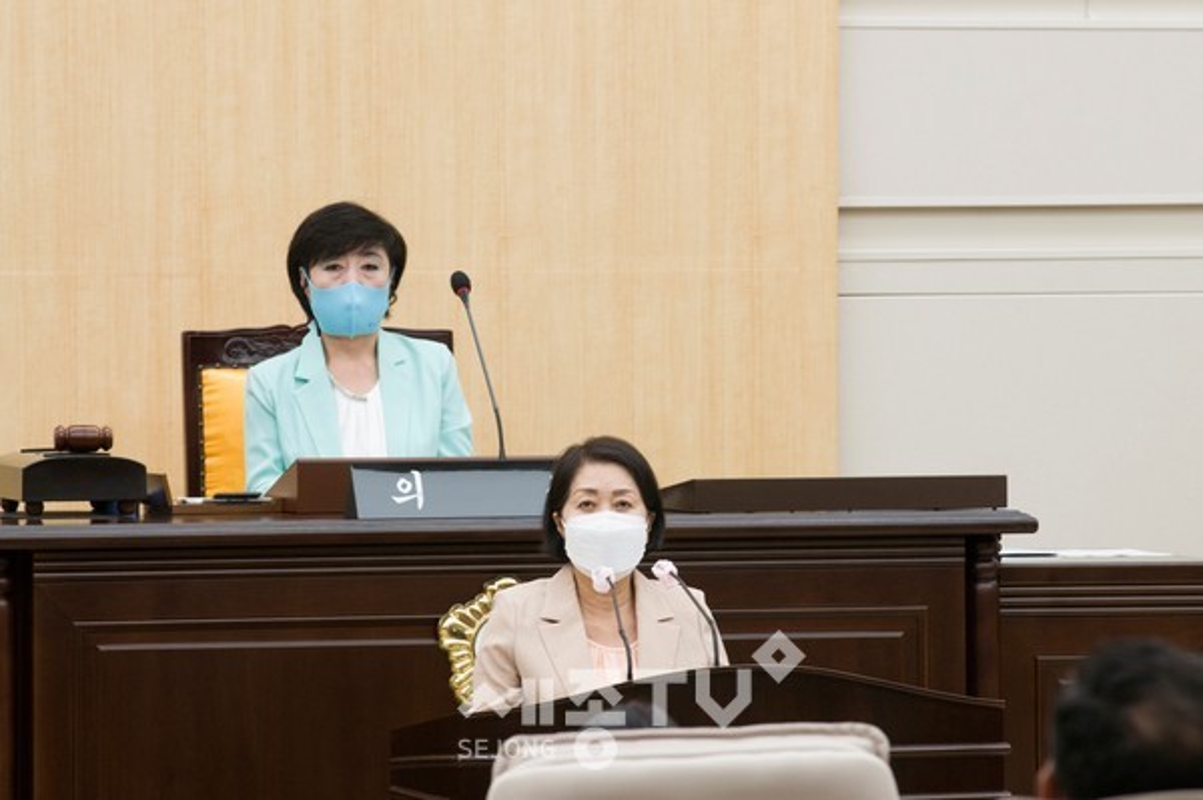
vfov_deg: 5.4
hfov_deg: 8.1
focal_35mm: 255
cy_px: 400
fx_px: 8514
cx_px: 602
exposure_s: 1/160
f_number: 6.3
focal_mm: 170
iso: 800
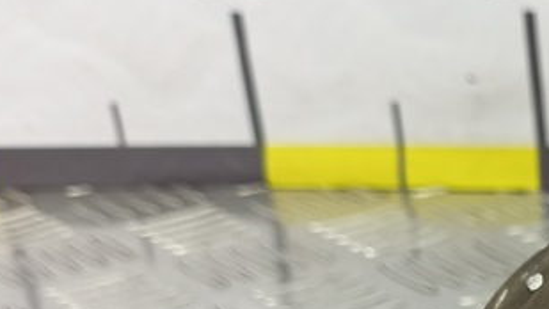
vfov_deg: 13.0
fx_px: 1209
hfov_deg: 21.6
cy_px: 588
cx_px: 812
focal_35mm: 83
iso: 144
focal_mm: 4.11
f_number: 1.6
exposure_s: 1/50
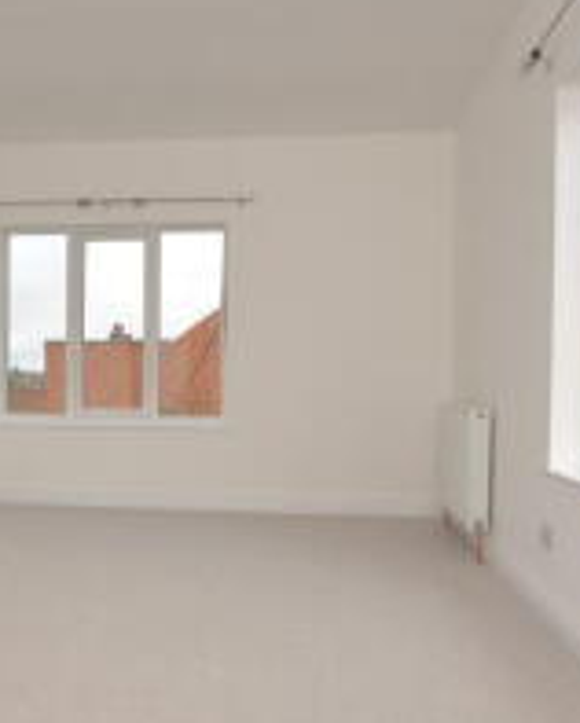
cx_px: 217
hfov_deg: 43.1
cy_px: 384
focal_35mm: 34
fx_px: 728
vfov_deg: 52.8
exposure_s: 1/160
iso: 100
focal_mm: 10
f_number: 6.3
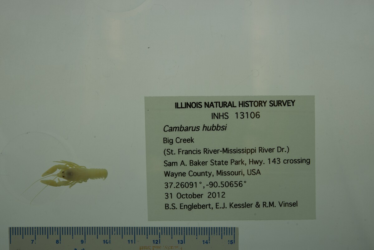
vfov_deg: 22.6
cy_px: 125
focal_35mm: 60
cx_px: 187
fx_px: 624
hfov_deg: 33.4
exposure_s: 1/200
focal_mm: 60
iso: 100
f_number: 10
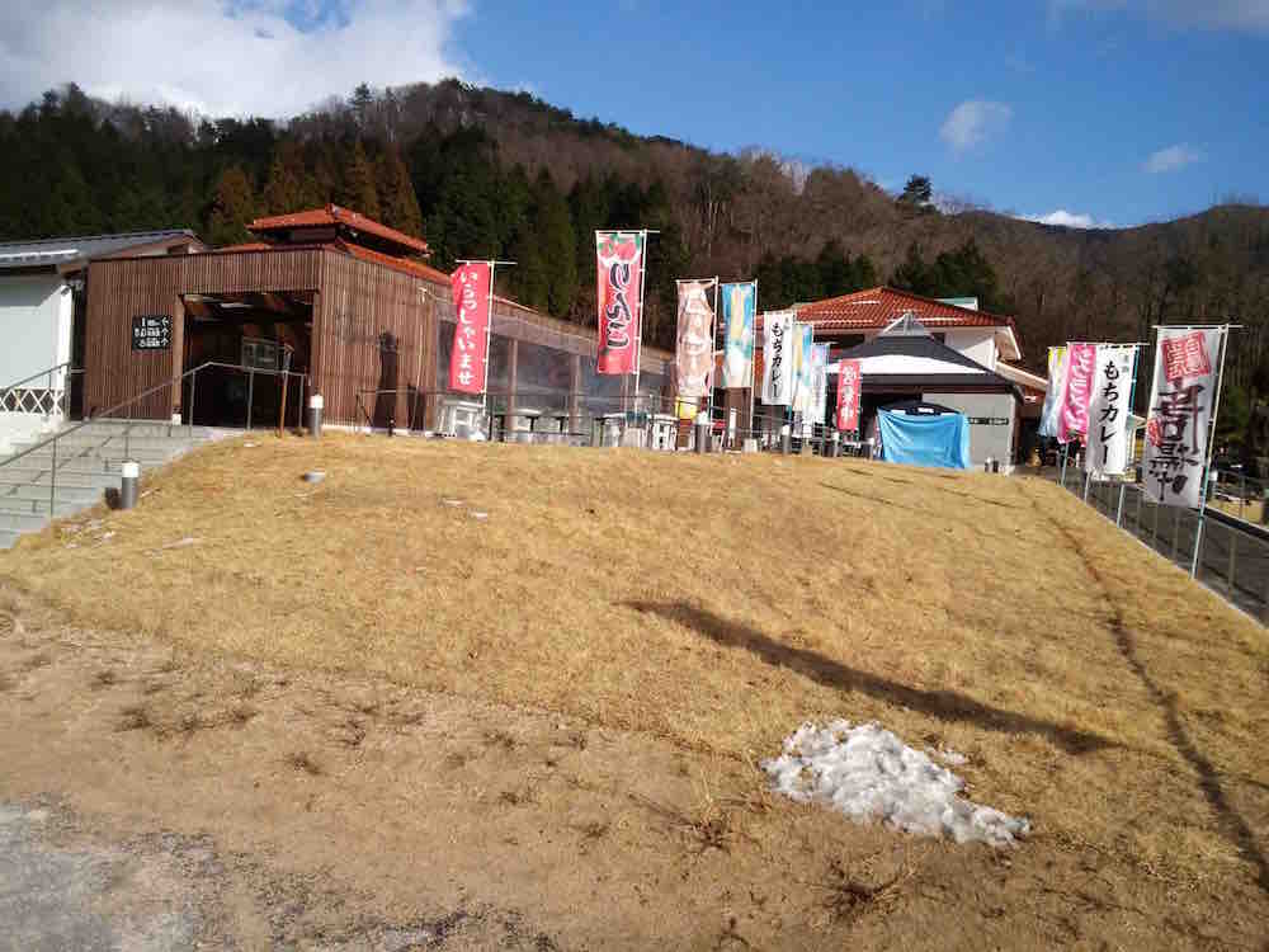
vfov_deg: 51.4
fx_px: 990
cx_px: 634
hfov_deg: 65.3
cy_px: 476
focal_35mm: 27
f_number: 2.4
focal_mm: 2.87
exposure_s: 1/1211
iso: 40
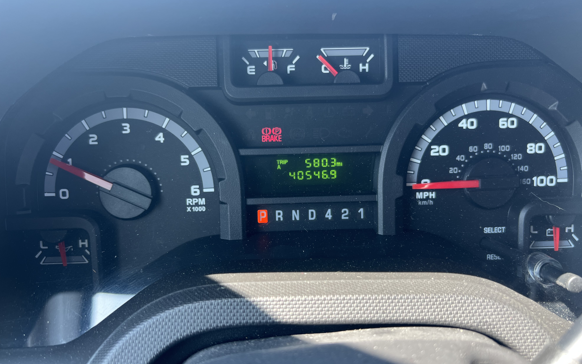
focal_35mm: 28
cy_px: 187
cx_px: 292
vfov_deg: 44.5
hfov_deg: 66.5
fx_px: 444
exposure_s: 1/121
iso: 50
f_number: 1.5
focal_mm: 5.7
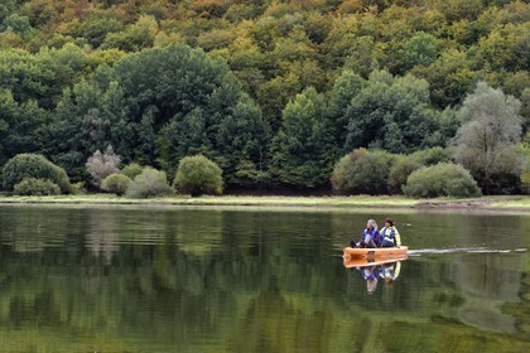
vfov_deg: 14.4
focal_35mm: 95
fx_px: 1399
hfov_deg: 21.5
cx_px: 265
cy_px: 176
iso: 400
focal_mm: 95
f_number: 5.6
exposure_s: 1/400
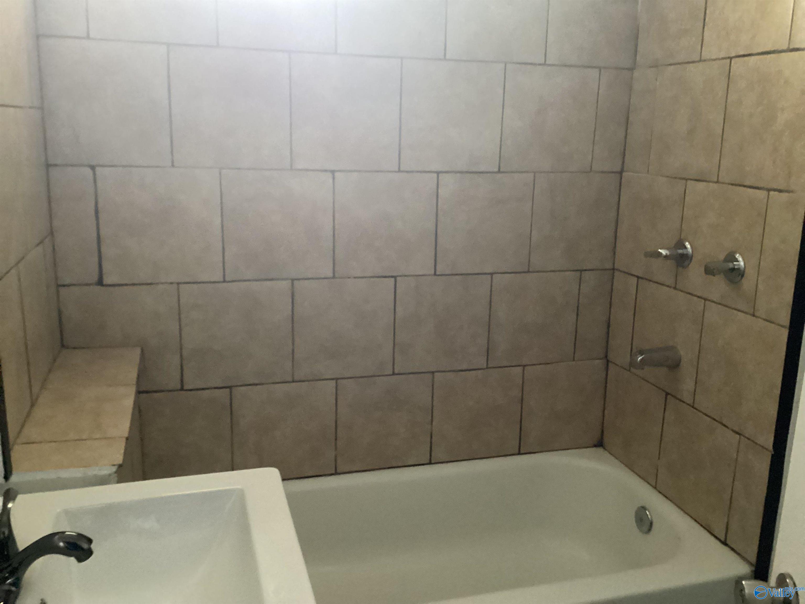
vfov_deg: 45.4
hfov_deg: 58.4
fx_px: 721
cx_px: 402
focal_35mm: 31
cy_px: 302
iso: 640
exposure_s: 1/24
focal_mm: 3.3
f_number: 2.4
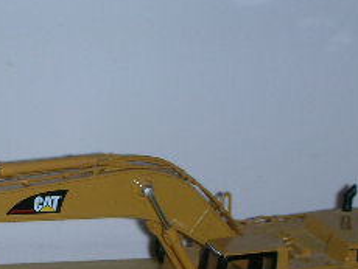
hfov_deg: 14.9
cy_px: 238
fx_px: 1325
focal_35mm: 128
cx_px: -70
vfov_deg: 11.5
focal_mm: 7.7
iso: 50
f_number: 3.5
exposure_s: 1/60.1
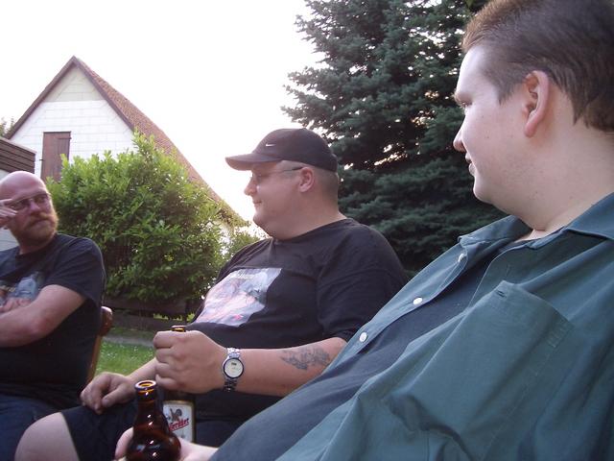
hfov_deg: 52.6
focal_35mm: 35
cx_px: 307
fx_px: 621
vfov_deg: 40.7
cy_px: 230
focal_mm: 5.8
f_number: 2.6
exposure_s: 1/40
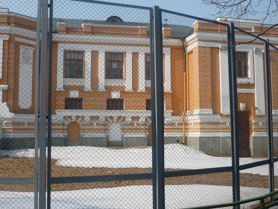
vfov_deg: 32.8
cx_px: 124
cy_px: 87
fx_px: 353
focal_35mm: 44
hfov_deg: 42.9
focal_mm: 5.5
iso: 100
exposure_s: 1/200
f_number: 8
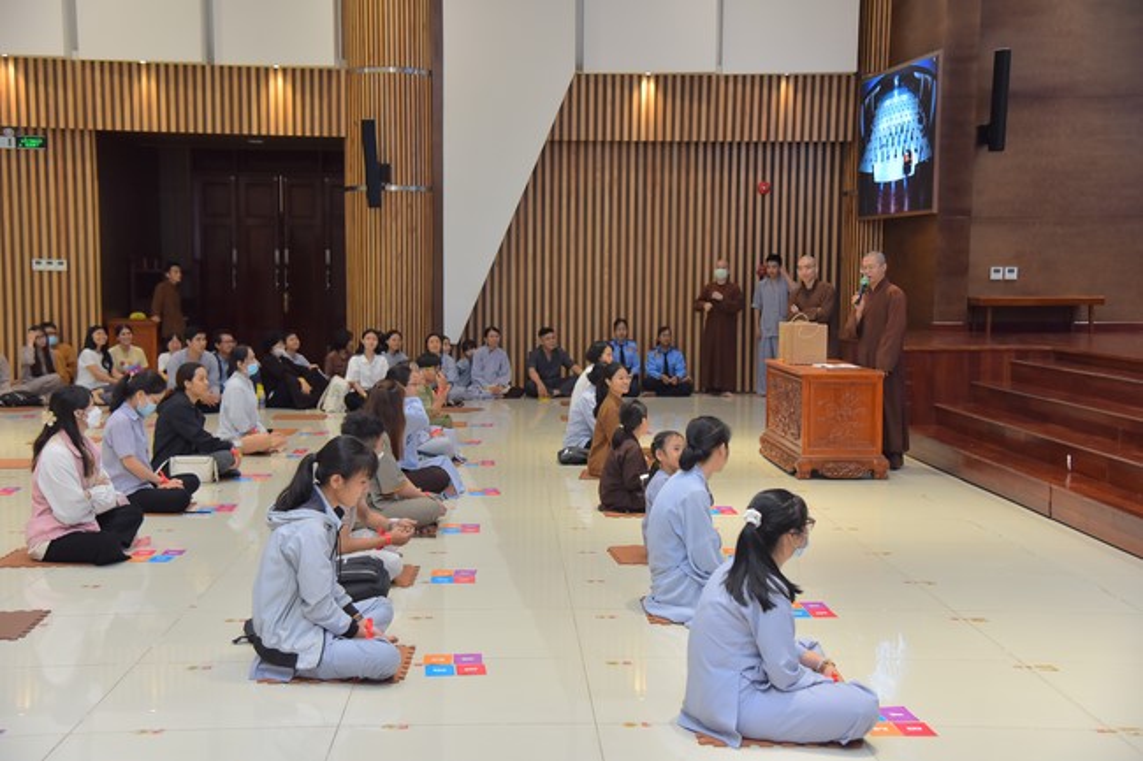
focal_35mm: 48
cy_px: 380
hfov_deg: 41.1
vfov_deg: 28.1
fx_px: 1524
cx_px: 572
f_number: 4.5
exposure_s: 1/200
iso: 800
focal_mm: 48
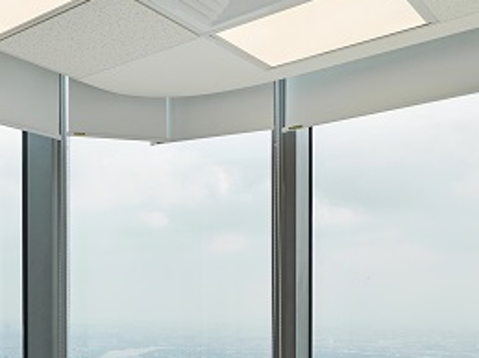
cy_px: 320
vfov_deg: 32.0
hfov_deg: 35.6
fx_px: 595
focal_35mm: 43
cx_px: -80
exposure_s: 1/125
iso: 200
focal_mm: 14
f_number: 8
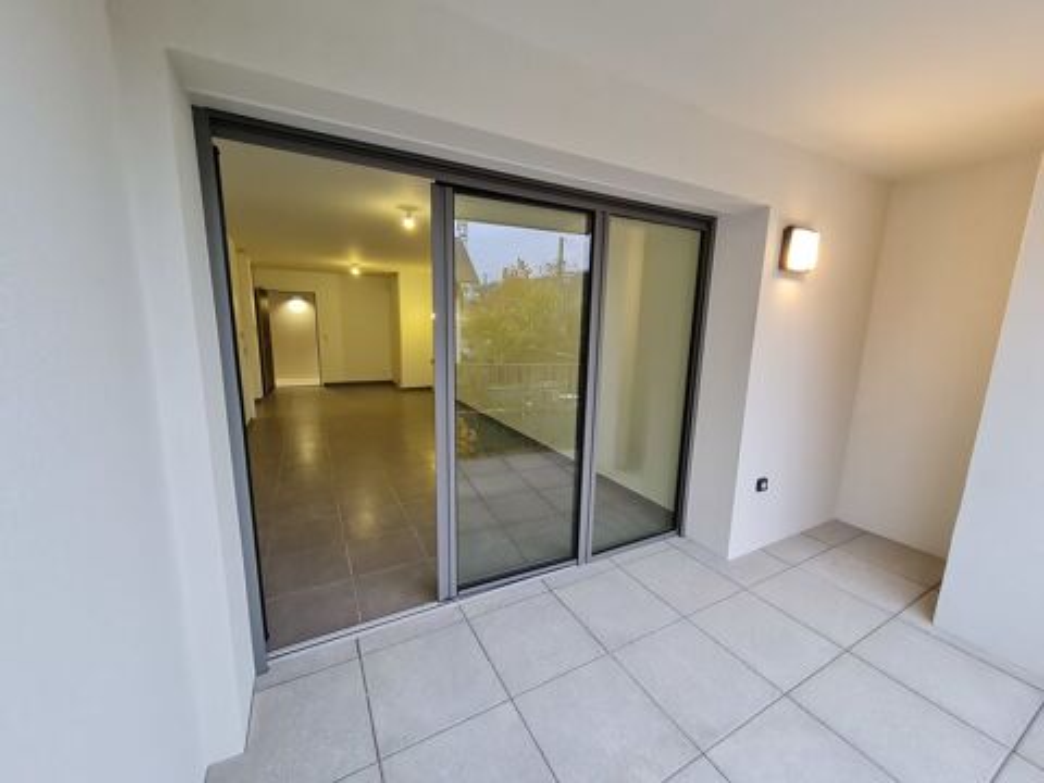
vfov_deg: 89.9
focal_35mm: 13
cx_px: 522
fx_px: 392
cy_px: 392
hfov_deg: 106.2
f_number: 2.2
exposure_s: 1/50
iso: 250
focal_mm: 1.74
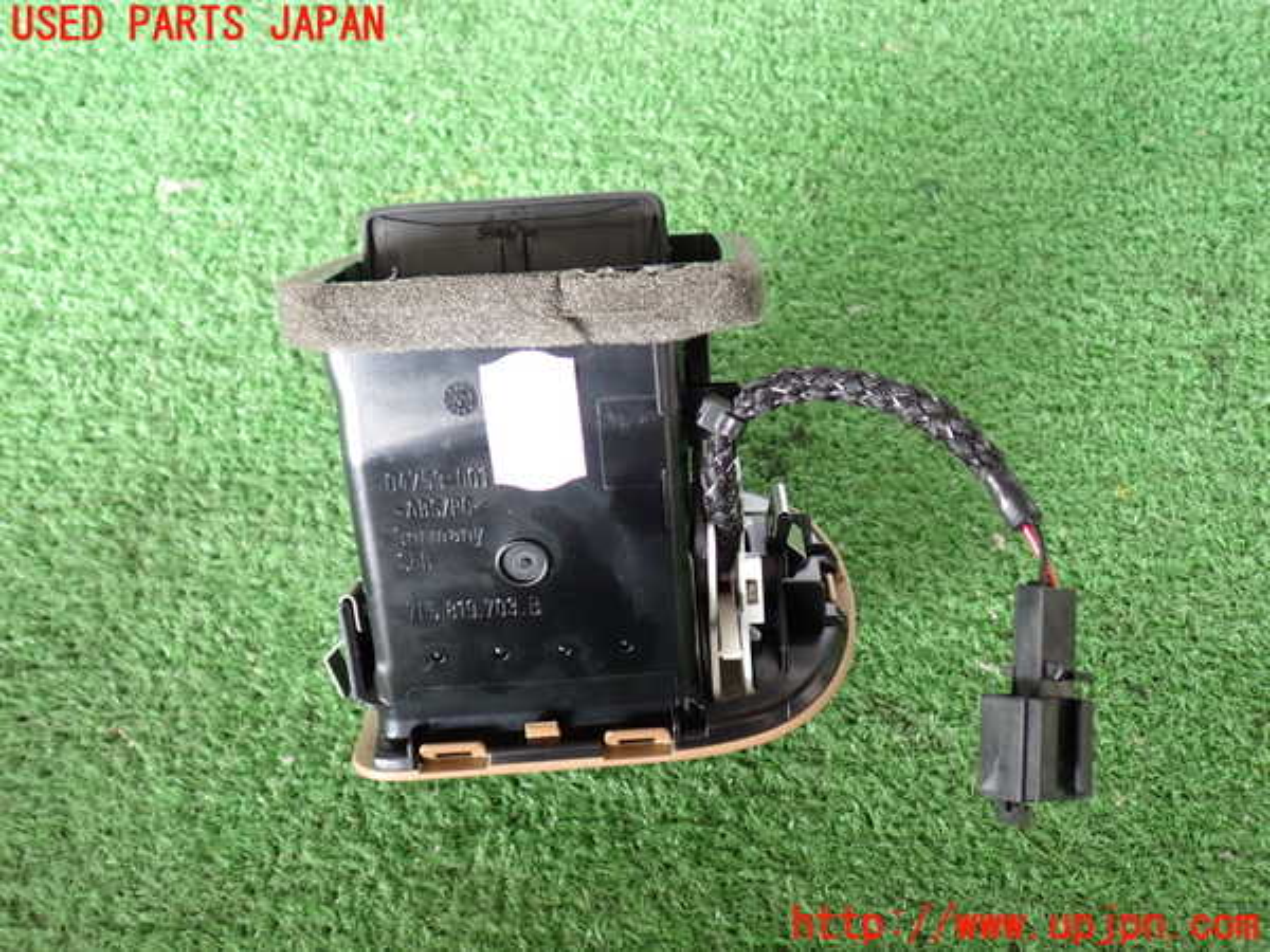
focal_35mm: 32
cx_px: 635
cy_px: 476
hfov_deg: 56.8
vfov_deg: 44.2
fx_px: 1174
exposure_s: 1/50
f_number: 2.4
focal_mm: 5.79
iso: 200
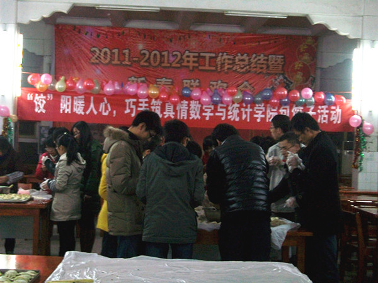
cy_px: 142
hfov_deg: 31.2
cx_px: 189
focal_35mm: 62
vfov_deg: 23.7
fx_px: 677
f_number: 4.1
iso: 160
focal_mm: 11
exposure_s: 1/8
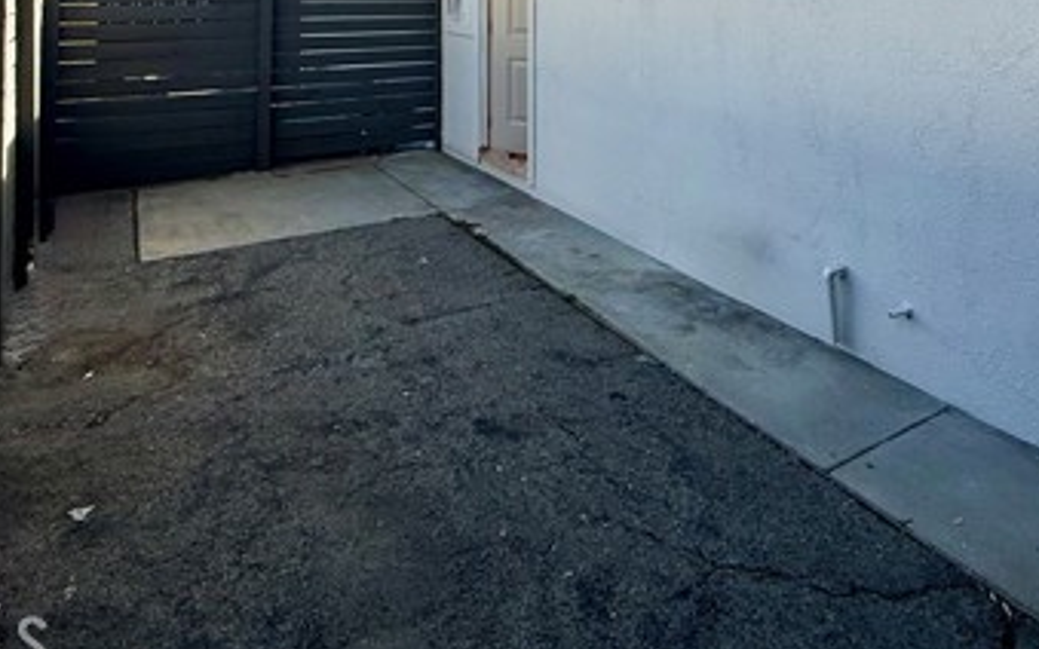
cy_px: -46
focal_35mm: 28
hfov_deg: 65.9
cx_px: 619
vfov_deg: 37.9
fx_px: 793
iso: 64
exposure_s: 1/1145
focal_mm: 2.22
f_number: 2.2
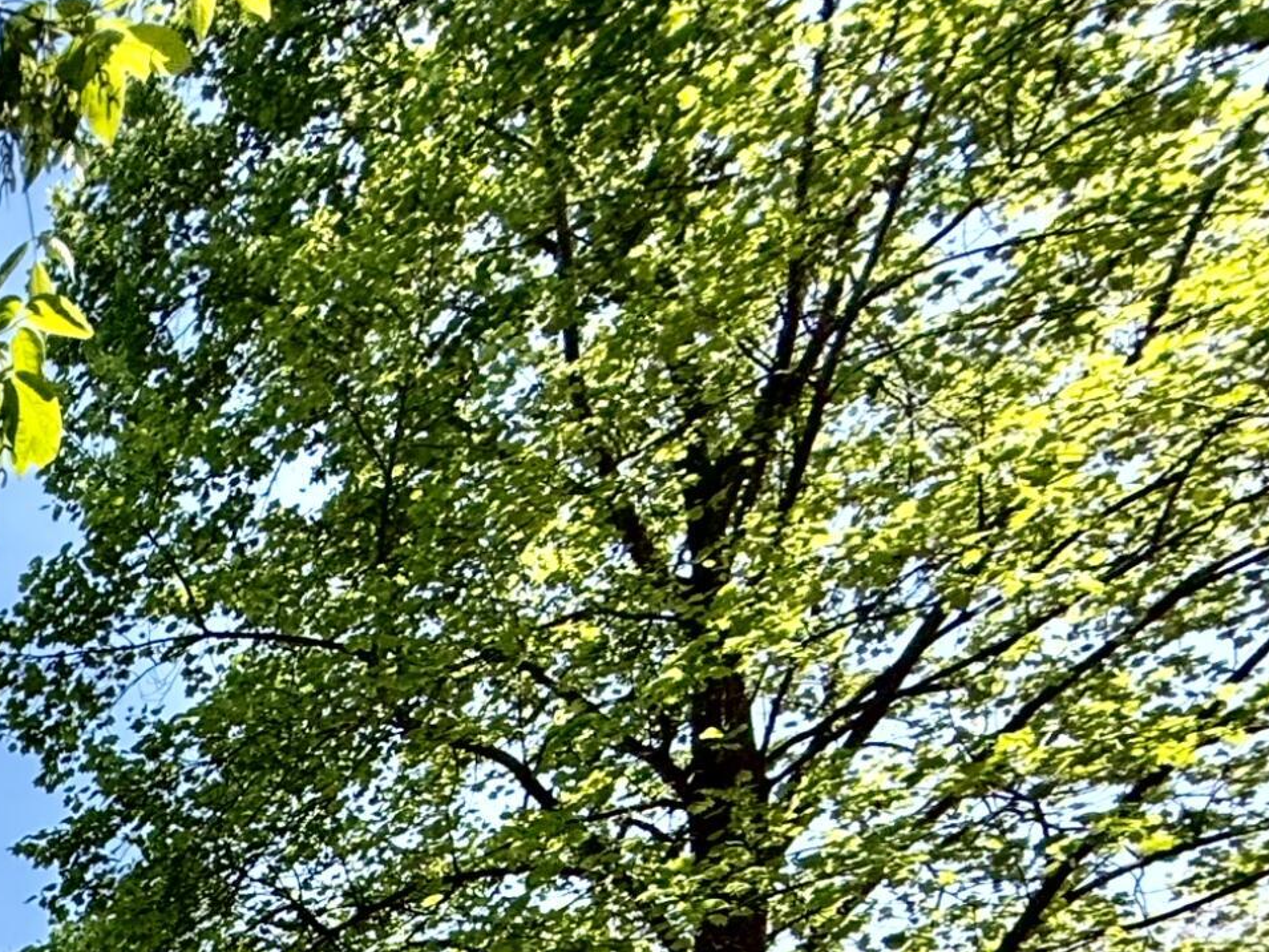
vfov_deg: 24.4
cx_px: -703
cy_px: 1481
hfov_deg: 27.2
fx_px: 1613
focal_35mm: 44
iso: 50
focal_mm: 2.22
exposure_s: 1/1259
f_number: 2.2
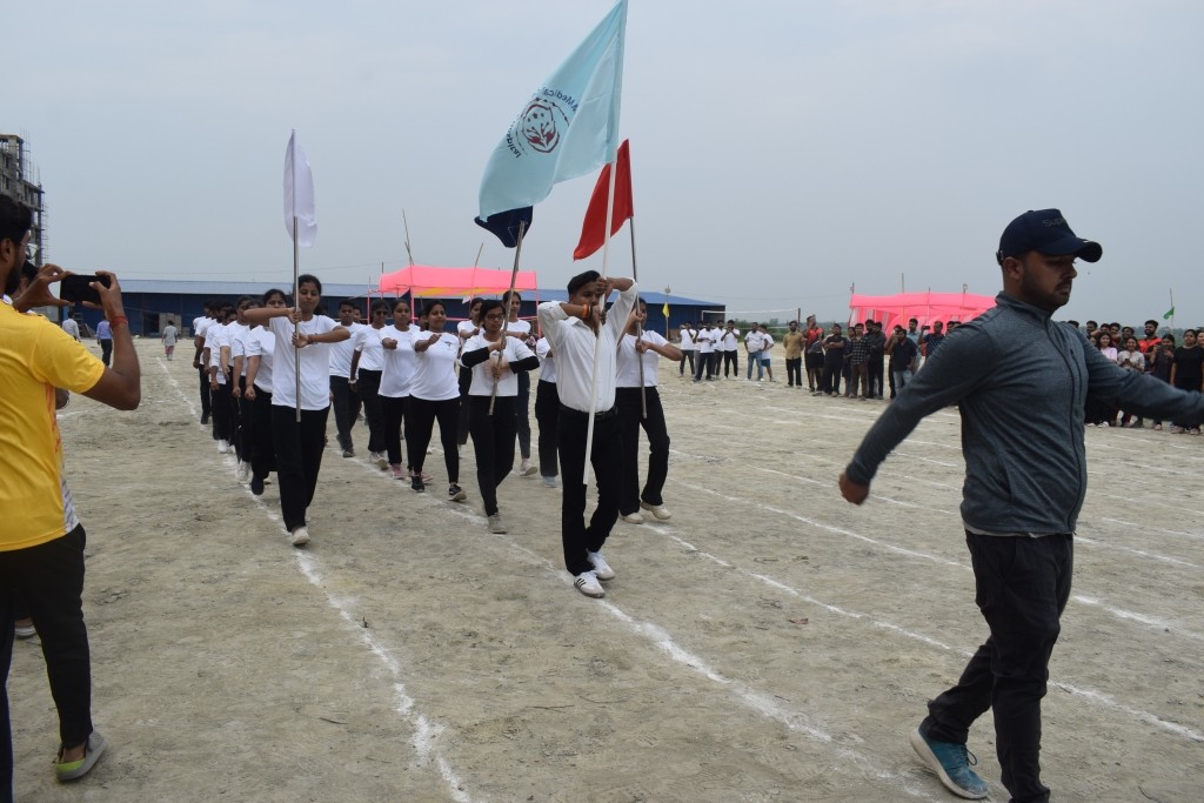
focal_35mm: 27
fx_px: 903
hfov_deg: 67.4
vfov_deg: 47.9
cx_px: 602
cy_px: 402
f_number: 9
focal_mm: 18
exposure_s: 1/320
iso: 200
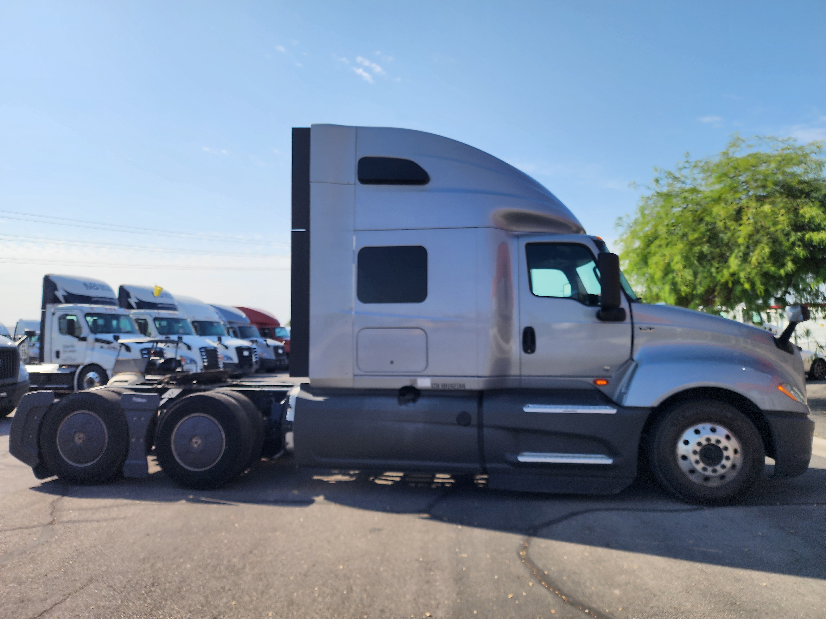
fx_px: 549
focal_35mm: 23
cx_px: 413
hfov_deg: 73.9
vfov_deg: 58.9
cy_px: 310
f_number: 1.8
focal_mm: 6.4
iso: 12
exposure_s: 1/1255
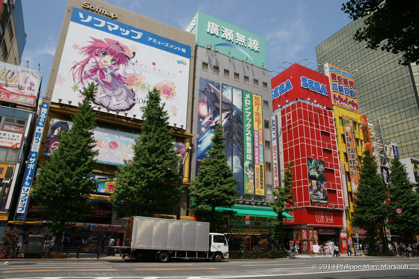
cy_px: 140
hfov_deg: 73.7
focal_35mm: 24
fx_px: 279
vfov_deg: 53.2
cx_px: 210
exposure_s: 1/400
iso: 400
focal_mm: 24
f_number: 11
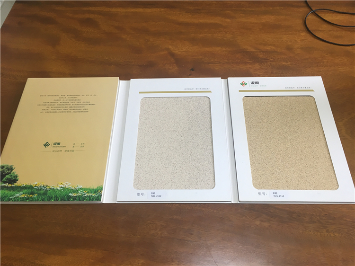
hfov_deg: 61.7
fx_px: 297
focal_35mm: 29
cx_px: 178
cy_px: 133
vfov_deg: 48.2
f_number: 2.2
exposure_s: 1/33
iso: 32
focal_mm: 4.15
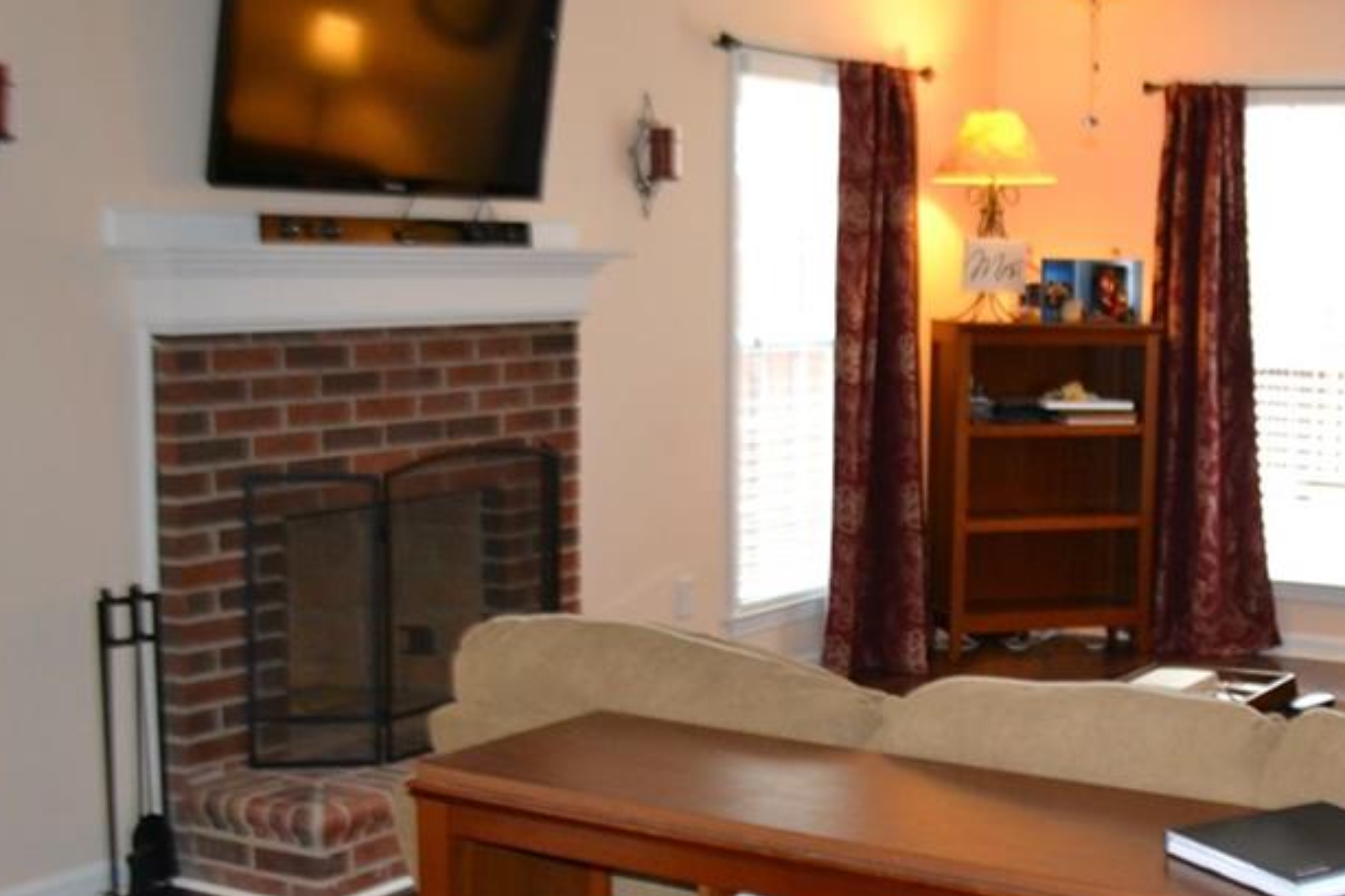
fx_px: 2054
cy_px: 449
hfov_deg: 35.0
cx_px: 1093
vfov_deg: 24.6
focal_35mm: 55
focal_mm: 22
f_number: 3.8
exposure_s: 1/60
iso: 1100
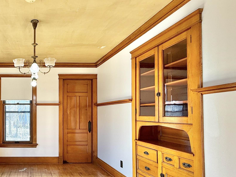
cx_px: 29
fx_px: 184
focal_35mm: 27
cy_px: 109
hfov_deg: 57.4
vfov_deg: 50.9
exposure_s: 1/154
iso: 64
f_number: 2.2
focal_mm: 2.22
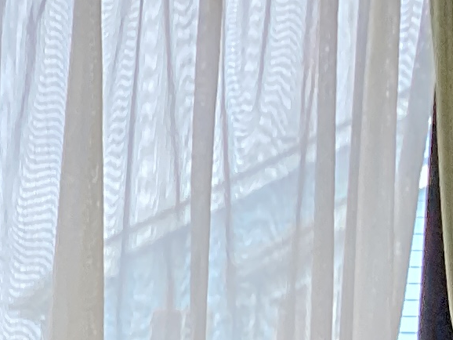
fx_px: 2291
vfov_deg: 7.7
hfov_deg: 10.2
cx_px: -519
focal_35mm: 175
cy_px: 889
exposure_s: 1/120
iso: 64
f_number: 2.4
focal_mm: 3.3
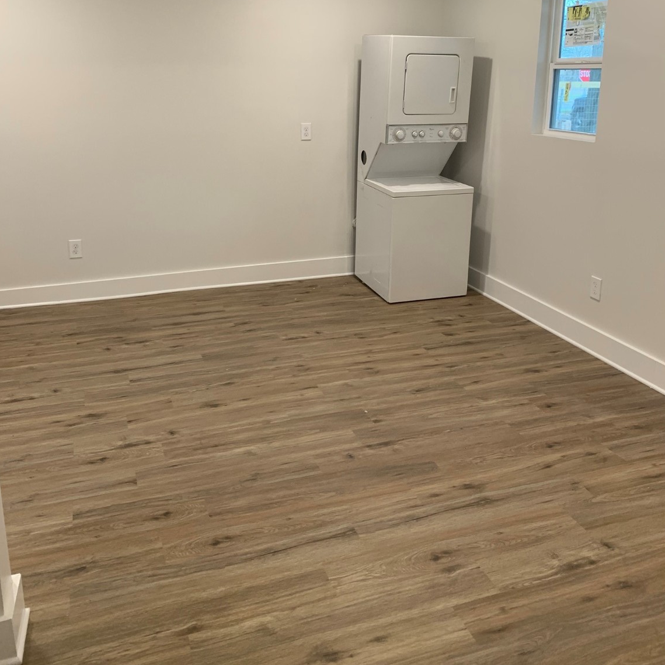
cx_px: 332
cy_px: 225
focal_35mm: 31
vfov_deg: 51.6
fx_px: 674
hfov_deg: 52.5
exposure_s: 1/60
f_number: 1.8
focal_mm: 4.25
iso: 100
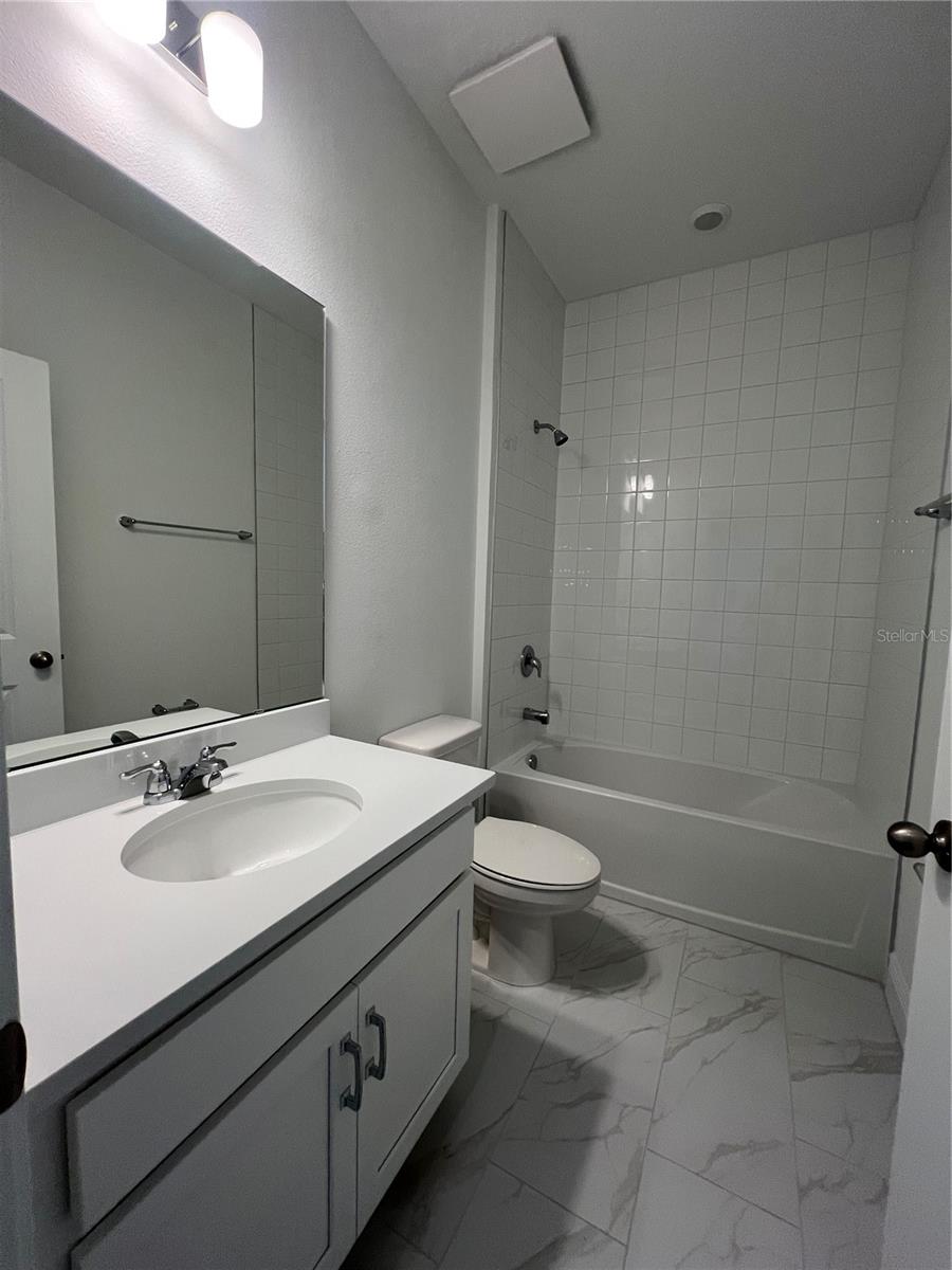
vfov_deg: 106.2
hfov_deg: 89.9
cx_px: 476
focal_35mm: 13
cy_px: 635
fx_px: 477
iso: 125
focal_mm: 1.57
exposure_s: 1/120
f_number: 1.8
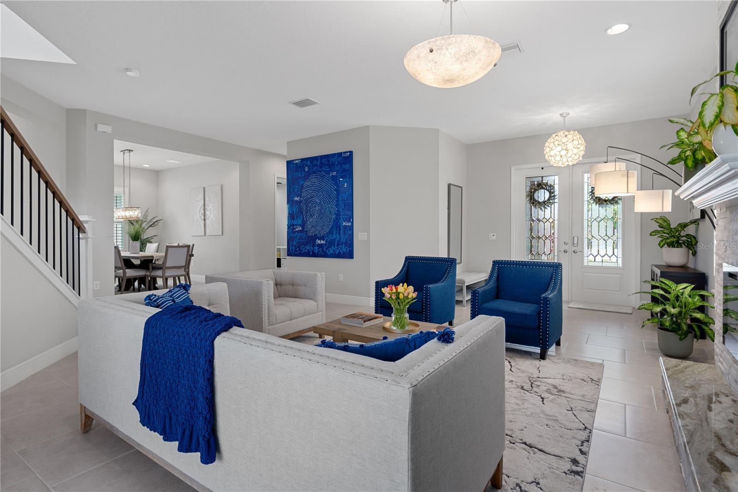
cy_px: 246
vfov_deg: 70.4
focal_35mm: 17
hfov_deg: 93.3
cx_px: 369
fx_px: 348
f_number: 9
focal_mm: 17
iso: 320
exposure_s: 1/3
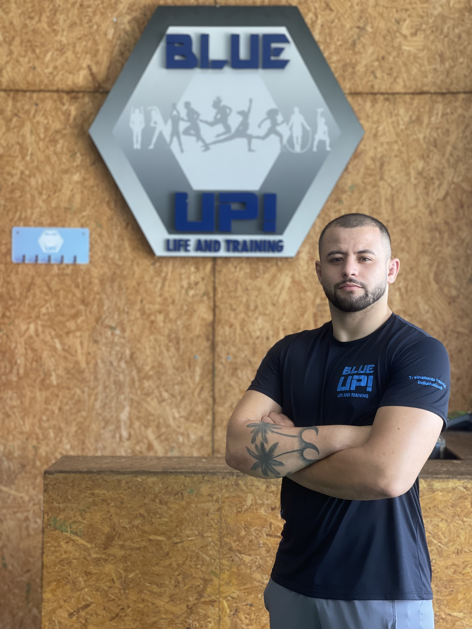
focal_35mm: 64
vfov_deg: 30.3
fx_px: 1164
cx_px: 236
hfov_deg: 22.9
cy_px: 314
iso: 100
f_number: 2.2
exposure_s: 1/120
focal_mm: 7.5
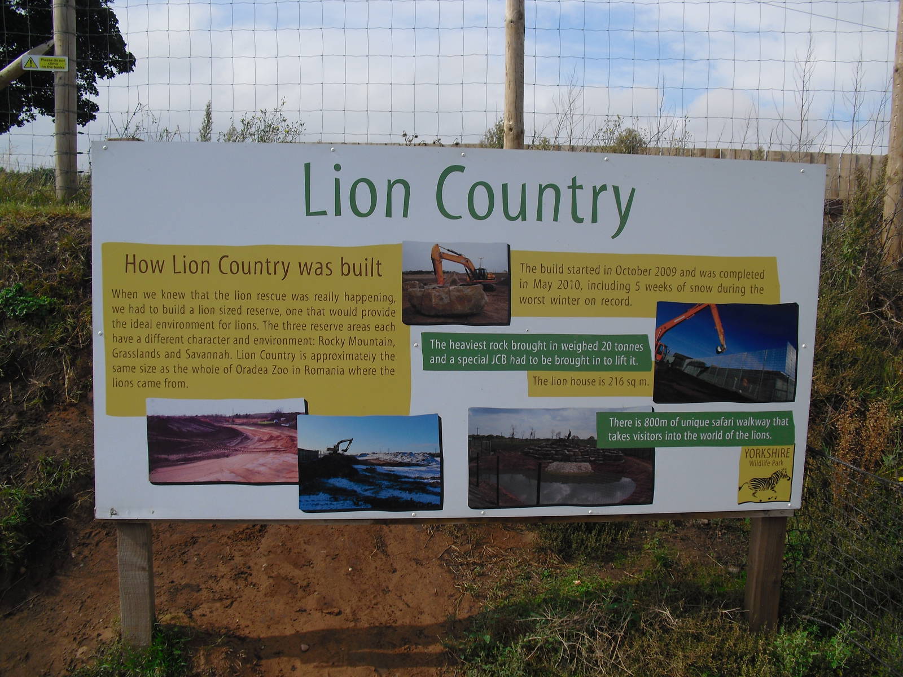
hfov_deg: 51.4
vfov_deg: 39.7
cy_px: 338
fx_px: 939
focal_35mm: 36
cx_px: 452
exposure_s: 1/250
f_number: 7.8
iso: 64
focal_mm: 6.3
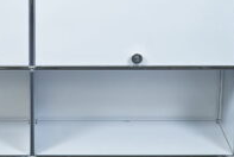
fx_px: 970
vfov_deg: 9.2
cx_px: 29
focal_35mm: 149
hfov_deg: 13.6
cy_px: 32
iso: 5000
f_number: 7.1
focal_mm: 49
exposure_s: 1/125
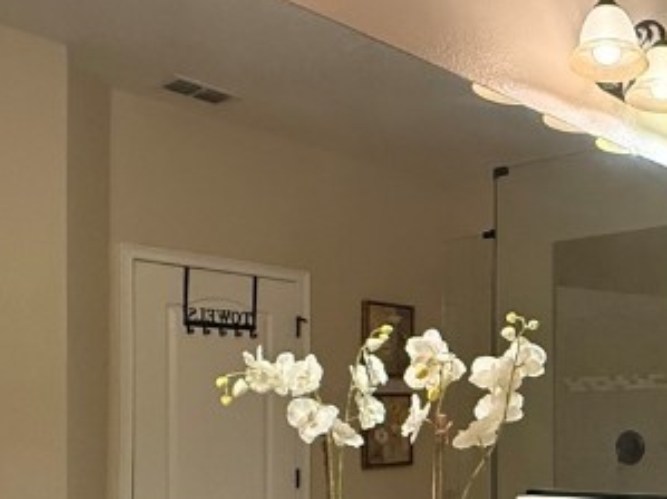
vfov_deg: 29.4
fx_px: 925
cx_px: 692
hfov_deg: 35.3
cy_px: 419
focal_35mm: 48
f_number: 2.2
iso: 640
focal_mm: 2.22
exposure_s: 1/120
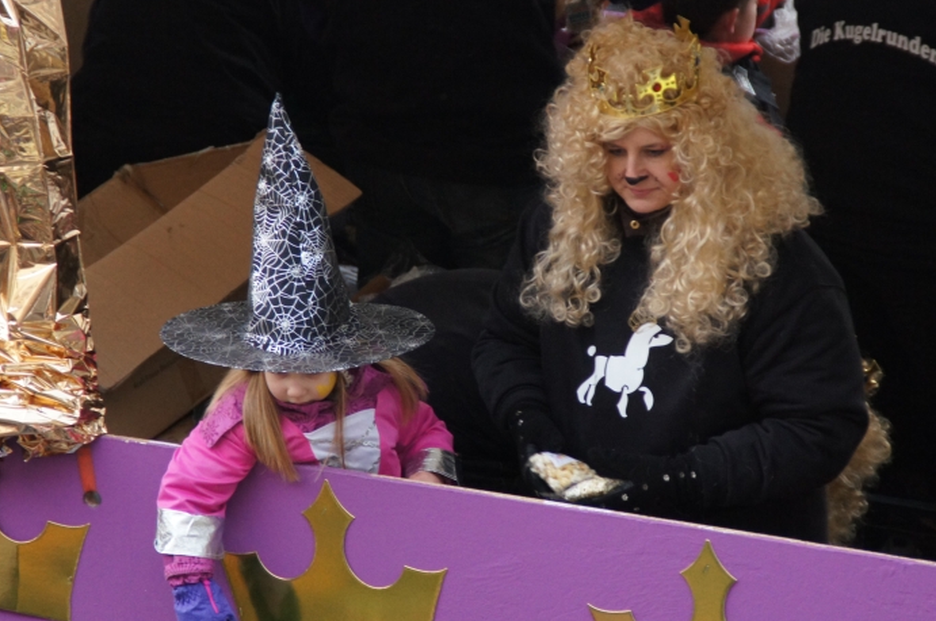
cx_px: 505
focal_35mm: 264
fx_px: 6847
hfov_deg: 7.8
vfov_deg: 5.2
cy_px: 268
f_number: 6.3
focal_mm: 135
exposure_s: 1/125
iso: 1600
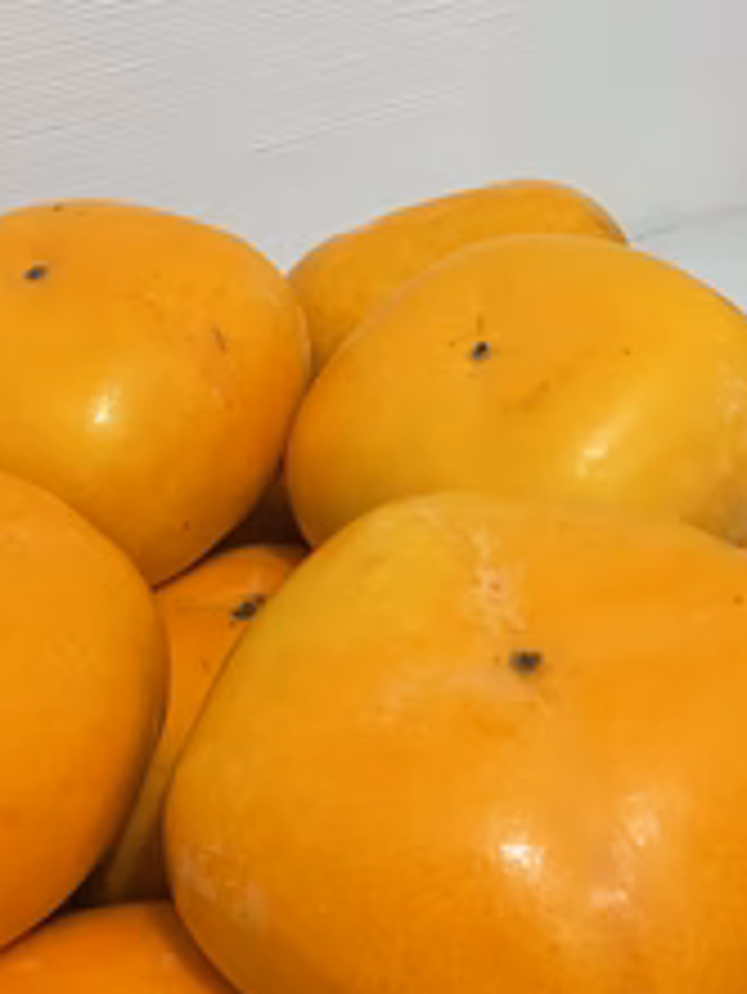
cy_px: 738
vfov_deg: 39.4
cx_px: 130
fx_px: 1351
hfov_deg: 30.0
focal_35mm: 47
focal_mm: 4.2
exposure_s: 1/50
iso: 320
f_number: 1.6
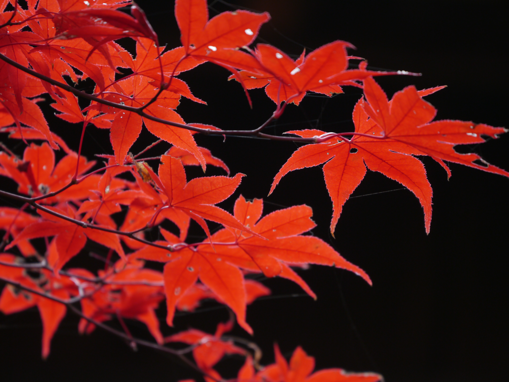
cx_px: 254
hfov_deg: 5.7
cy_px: 191
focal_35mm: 350
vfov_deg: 4.3
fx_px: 5149
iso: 160
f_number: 5.6
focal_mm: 175
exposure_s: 1/40
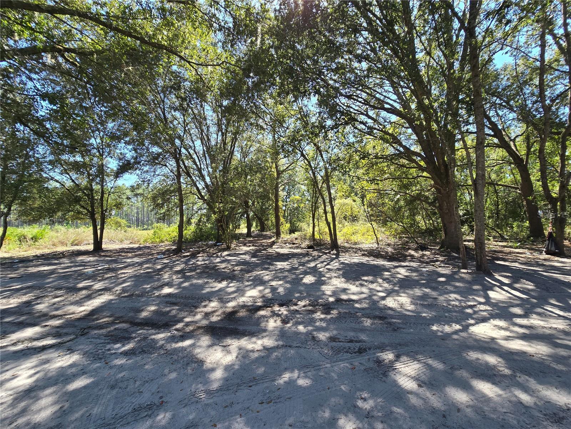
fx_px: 214
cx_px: 286
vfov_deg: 89.9
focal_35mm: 13
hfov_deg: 106.2
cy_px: 214
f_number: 2.2
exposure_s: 1/338
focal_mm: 2.2
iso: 50
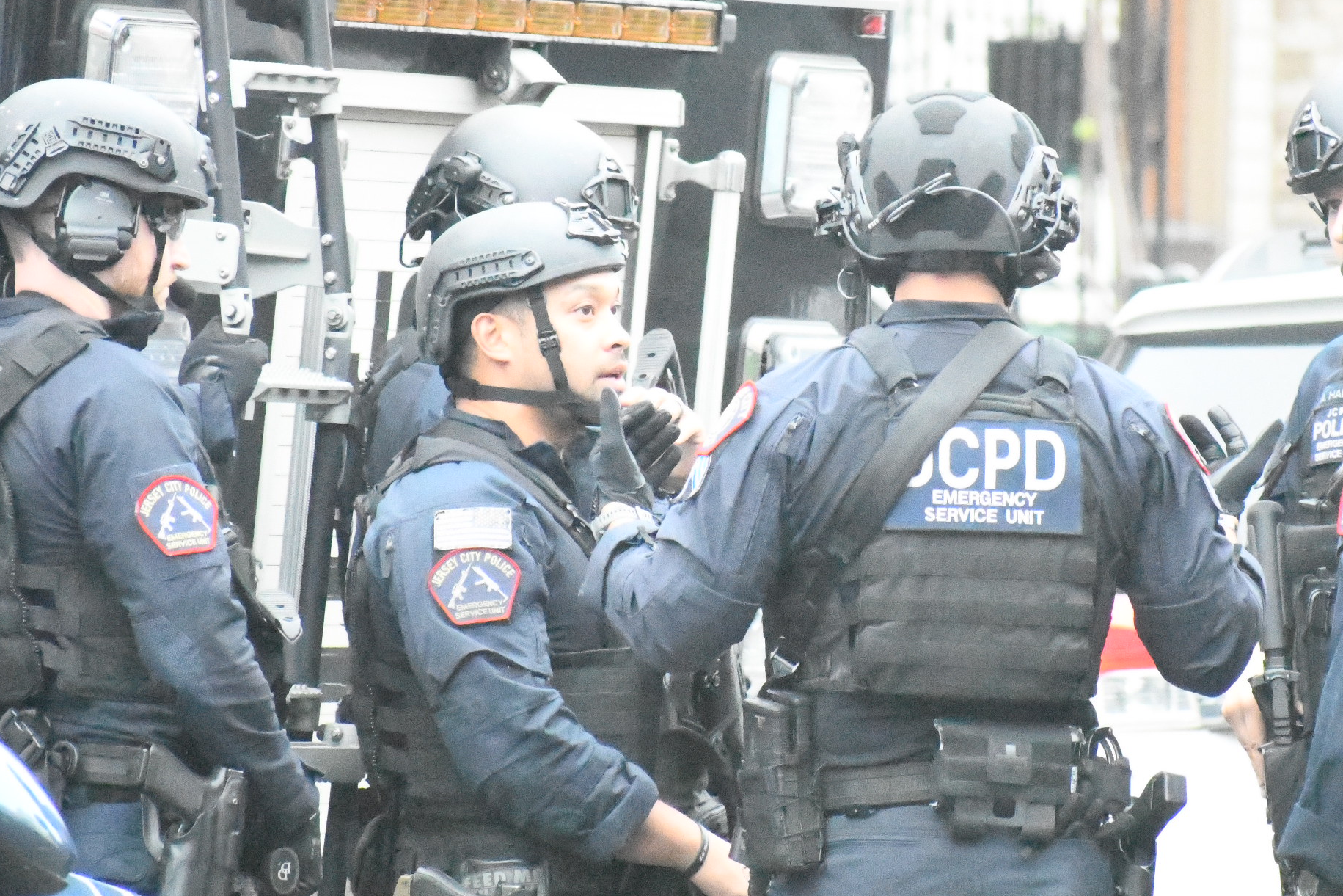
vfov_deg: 2.3
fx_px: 22122
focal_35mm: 593
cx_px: 803
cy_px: 283
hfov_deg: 3.5
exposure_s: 1/2000
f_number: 6
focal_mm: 260
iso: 51200
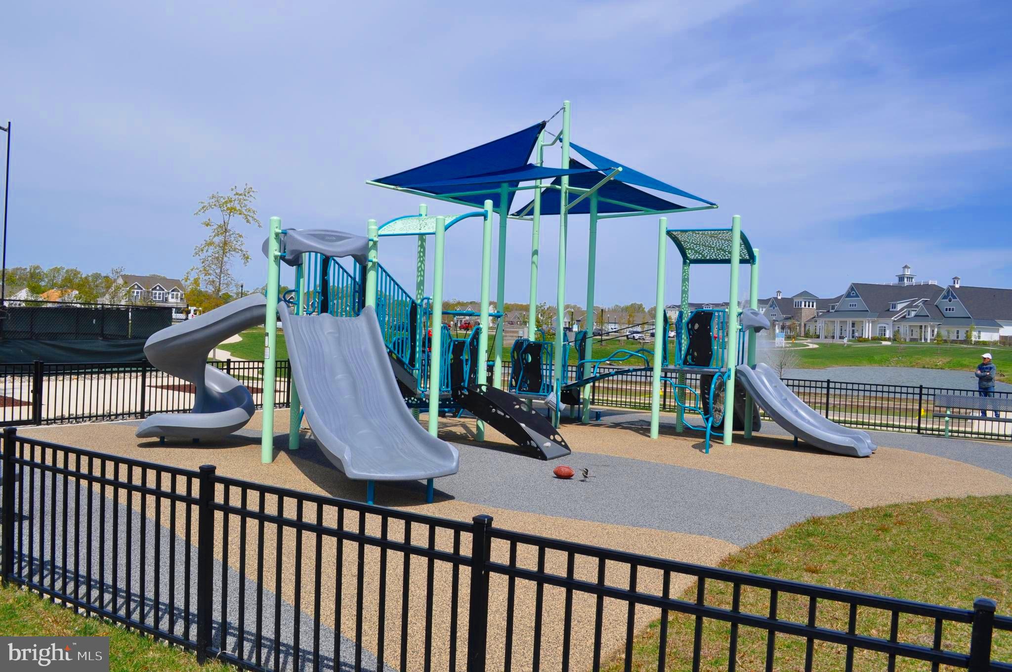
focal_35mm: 30
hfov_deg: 62.0
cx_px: 506
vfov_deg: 43.5
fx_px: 842
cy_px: 336
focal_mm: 20
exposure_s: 1/500
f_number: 11
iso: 200
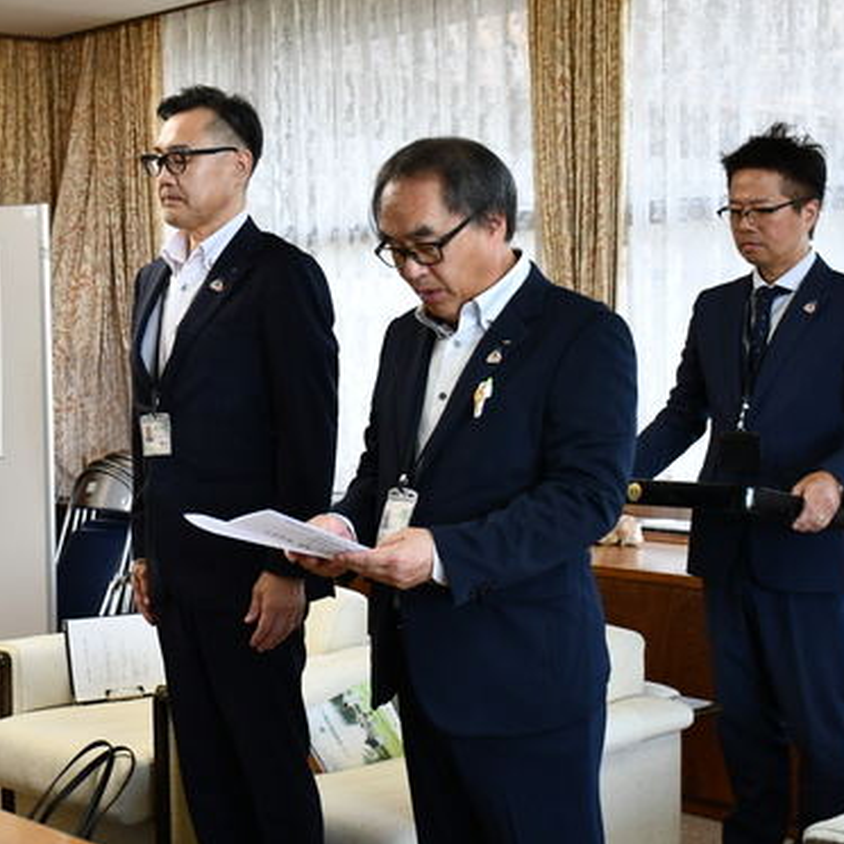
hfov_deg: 26.1
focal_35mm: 65
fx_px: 1793
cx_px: 208
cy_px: 420
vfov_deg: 26.5
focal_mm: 26
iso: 800
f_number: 3.8
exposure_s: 1/125
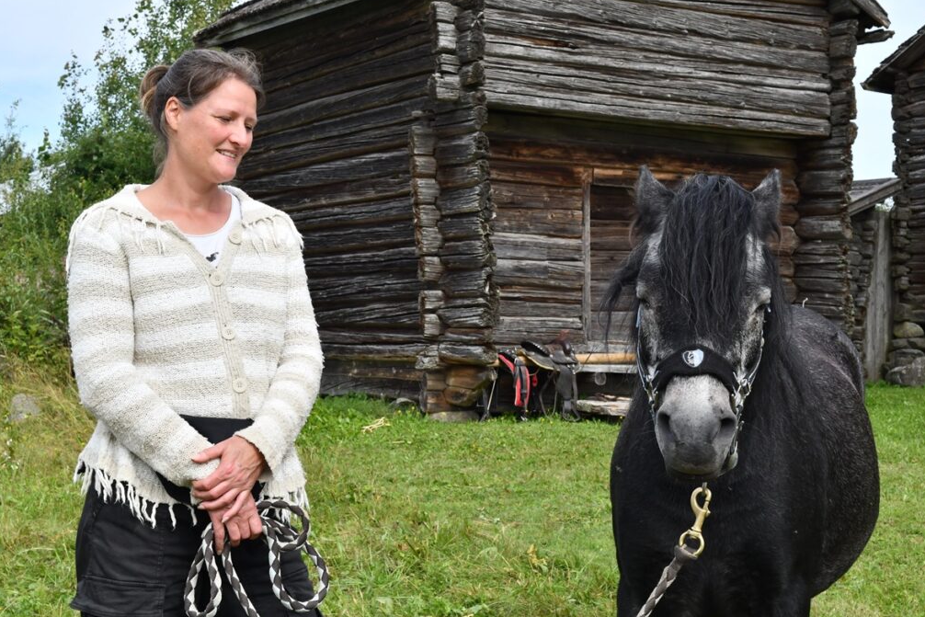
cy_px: 306
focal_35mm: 58
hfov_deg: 34.5
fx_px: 1490
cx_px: 467
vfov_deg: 23.4
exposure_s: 1/640
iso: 640
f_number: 13
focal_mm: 38
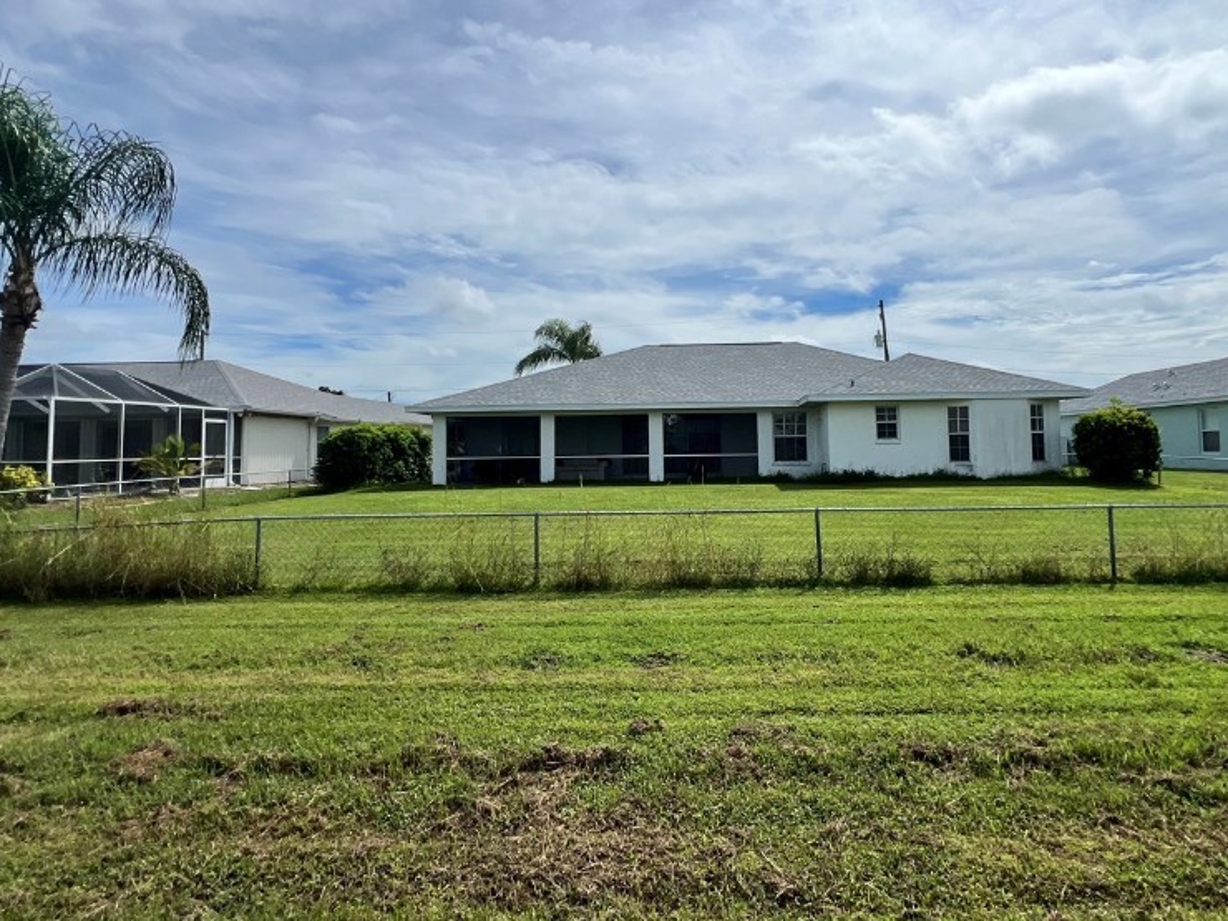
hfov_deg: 87.2
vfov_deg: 71.4
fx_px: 639
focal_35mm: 18
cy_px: 412
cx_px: 699
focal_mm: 1.57
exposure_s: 1/3650
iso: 32
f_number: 1.8
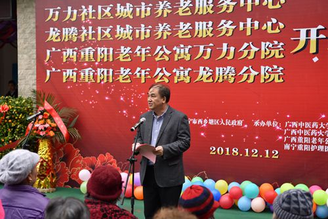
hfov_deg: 28.8
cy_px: 110
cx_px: 164
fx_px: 638
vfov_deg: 19.5
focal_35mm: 70
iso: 400
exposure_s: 1/320
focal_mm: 70
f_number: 4.5
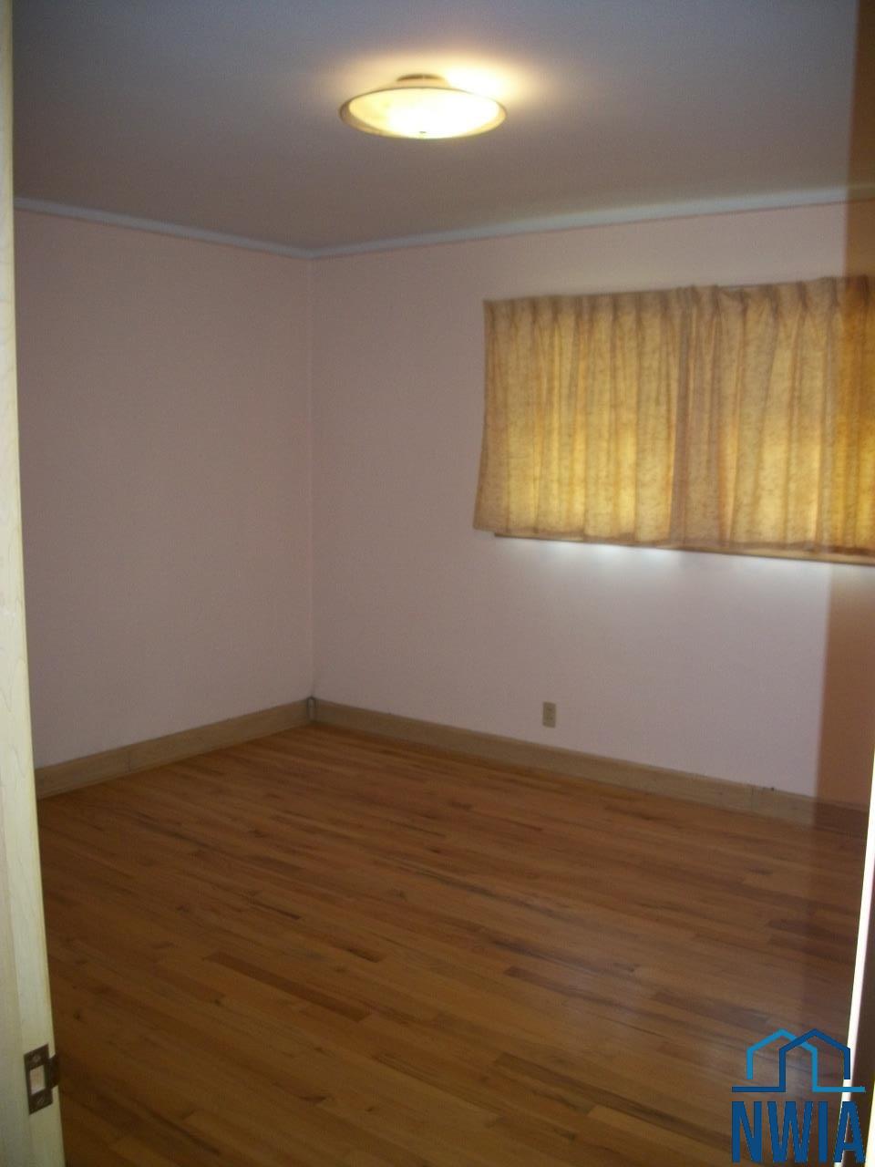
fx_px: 1078
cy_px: 584
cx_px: 438
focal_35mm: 32
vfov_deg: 56.8
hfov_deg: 44.2
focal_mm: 5.7
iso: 160
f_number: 2.9
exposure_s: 1/30
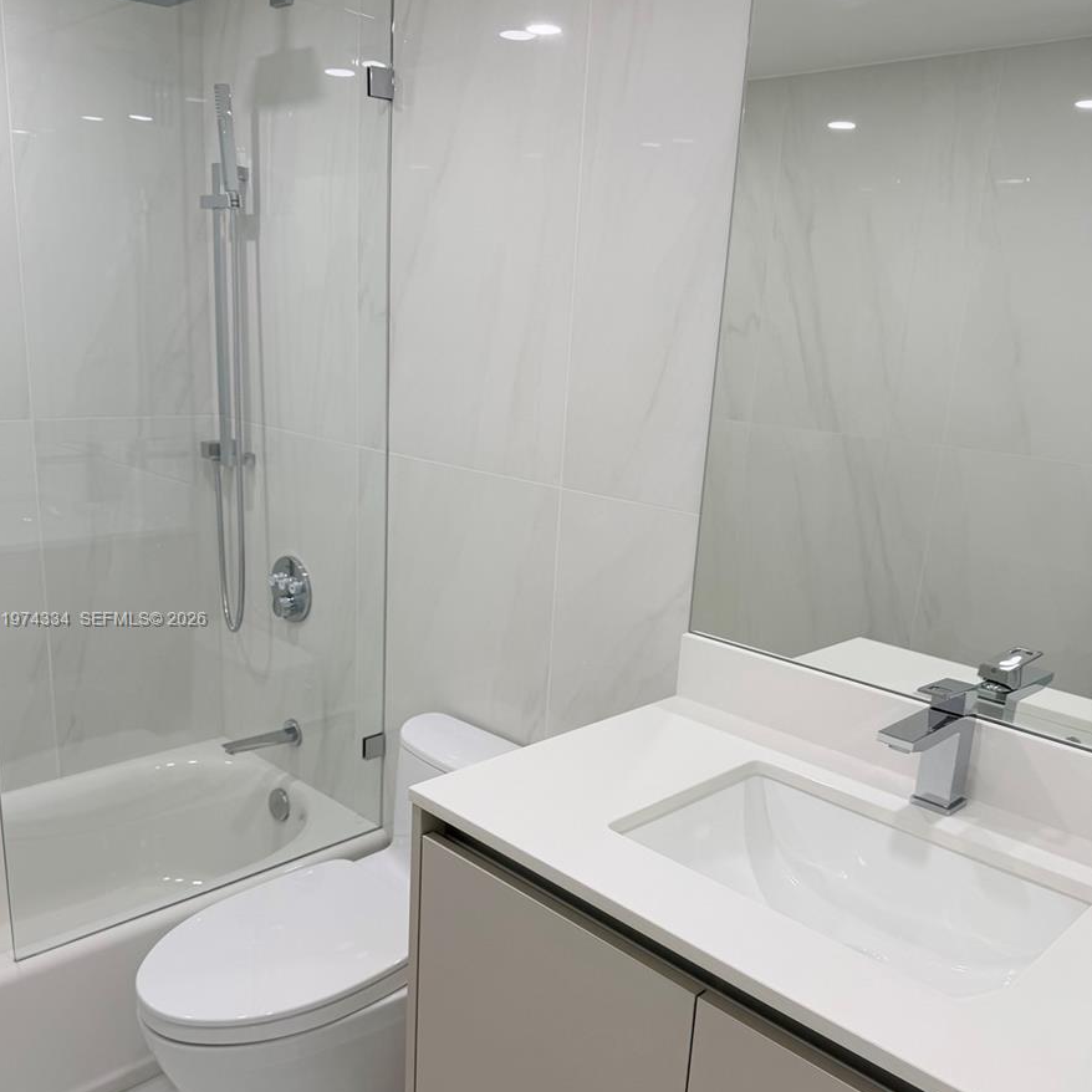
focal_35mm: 29
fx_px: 1035
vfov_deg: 55.4
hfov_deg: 55.6
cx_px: 536
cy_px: 621
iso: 64
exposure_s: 1/120
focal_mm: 6.76
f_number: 1.78
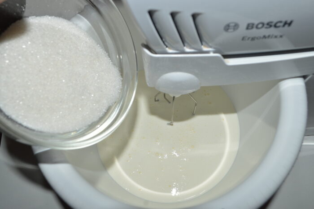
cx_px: 157
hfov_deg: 62.0
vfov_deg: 43.5
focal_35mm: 30
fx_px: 261
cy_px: 104
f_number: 8
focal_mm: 20
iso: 100
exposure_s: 1/60
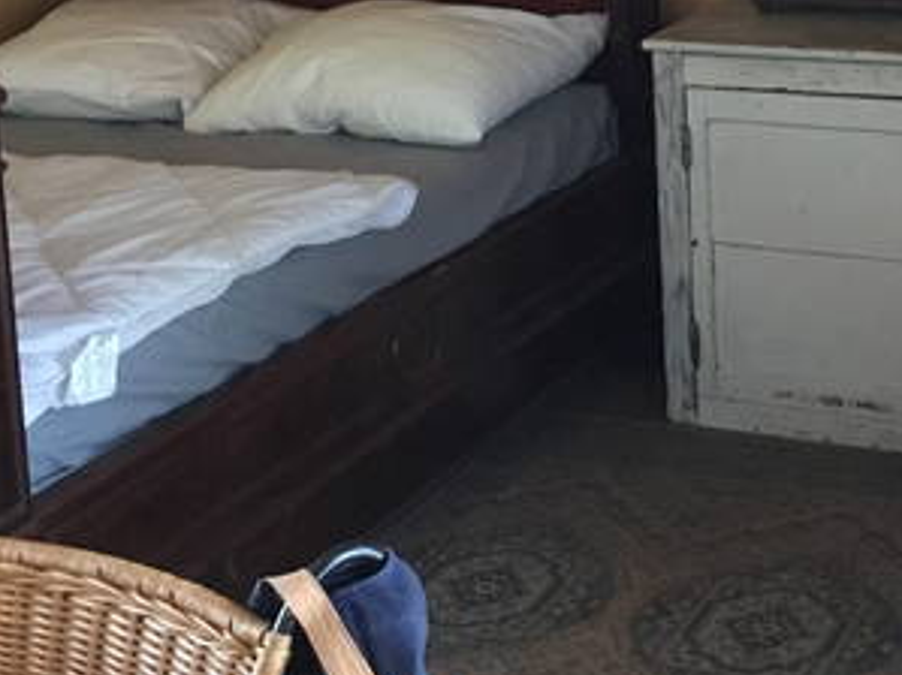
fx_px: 2136
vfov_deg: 17.7
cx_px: 603
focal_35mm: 82
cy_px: 45
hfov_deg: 23.7
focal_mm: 3.3
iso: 200
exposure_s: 1/33
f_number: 2.4
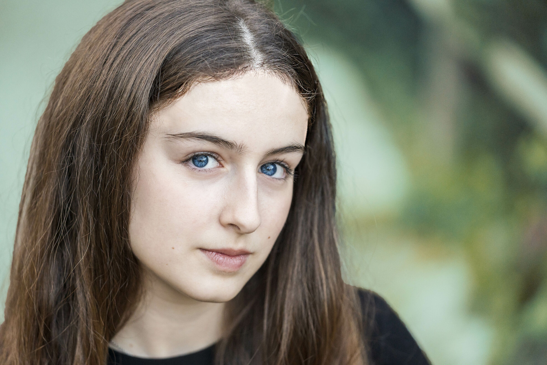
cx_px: 274
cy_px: 182
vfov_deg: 10.1
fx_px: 2067
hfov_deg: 15.1
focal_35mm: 136
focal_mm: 136
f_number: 2.8
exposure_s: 1/320
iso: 800
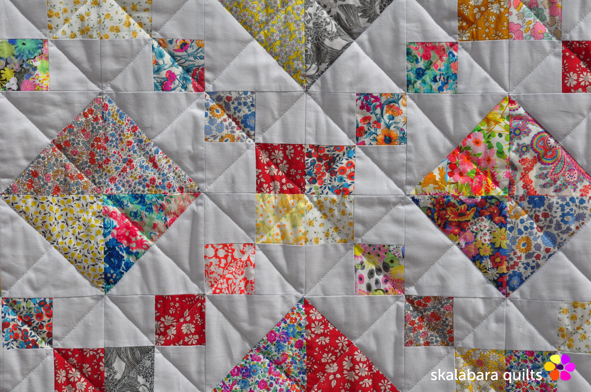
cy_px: 196
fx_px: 2091
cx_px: 296
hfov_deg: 16.1
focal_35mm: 128
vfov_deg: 10.7
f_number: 10
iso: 200
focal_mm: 85
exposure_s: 1/400
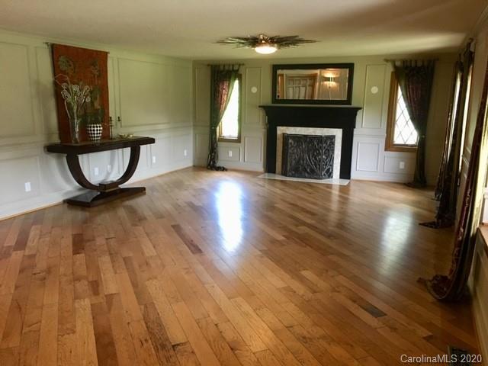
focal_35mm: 29
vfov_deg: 48.2
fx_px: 409
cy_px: 183
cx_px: 244
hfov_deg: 61.7
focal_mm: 4.15
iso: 160
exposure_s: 1/30
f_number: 2.2
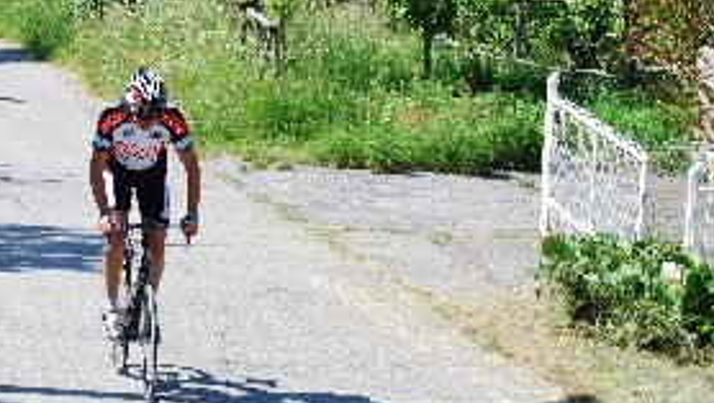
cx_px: 167
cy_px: 158
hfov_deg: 15.3
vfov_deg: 8.7
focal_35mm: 140
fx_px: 2650
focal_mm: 55
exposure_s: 1/125
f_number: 8
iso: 100
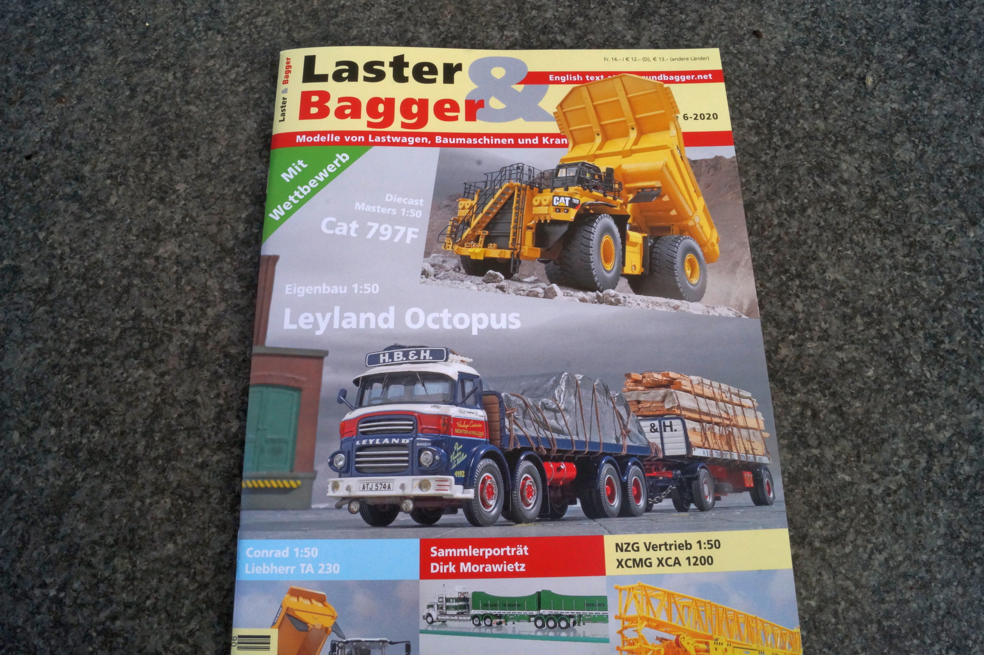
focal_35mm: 27
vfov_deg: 47.9
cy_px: 328
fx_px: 738
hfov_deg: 67.4
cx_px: 492
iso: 640
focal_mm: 18
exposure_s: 1/60
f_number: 22
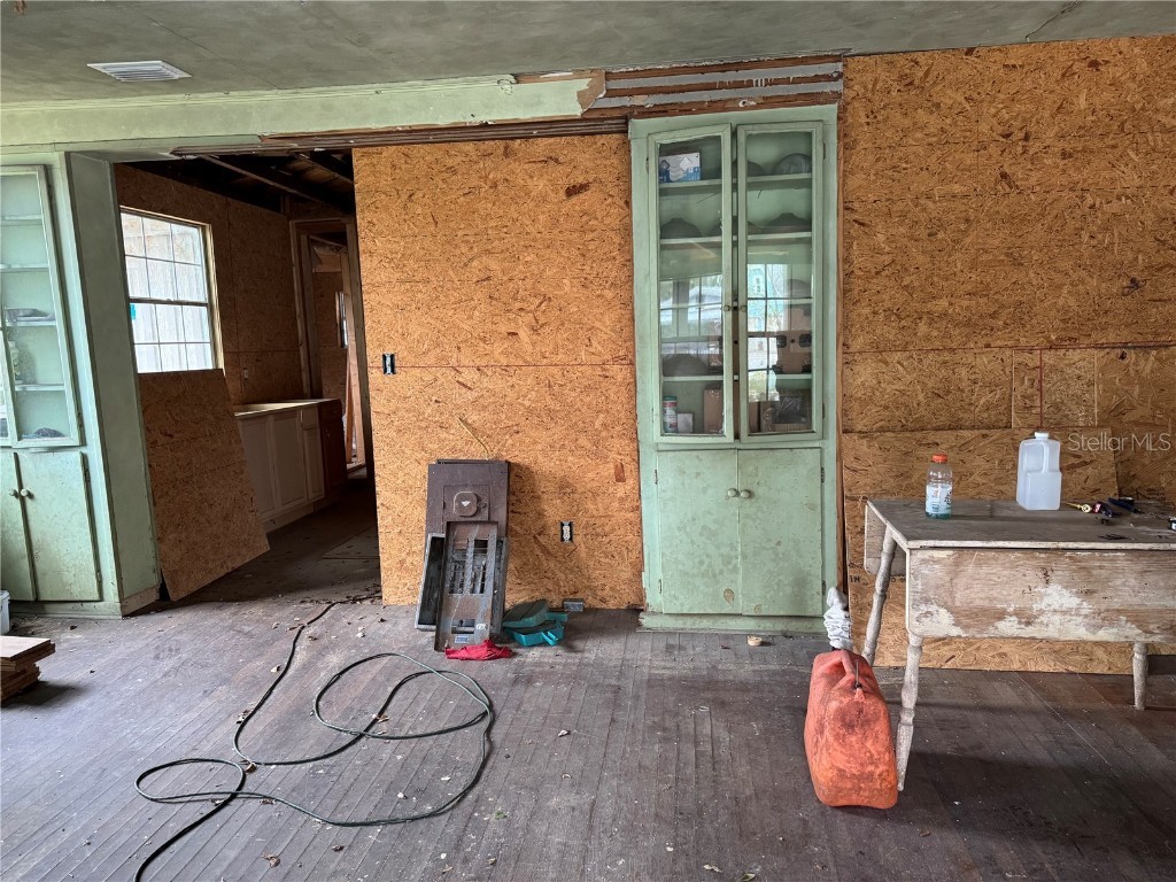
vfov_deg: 56.8
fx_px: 815
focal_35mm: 24
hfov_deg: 71.6
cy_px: 441
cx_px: 588
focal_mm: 6.76
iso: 400
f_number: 1.78
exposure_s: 1/60
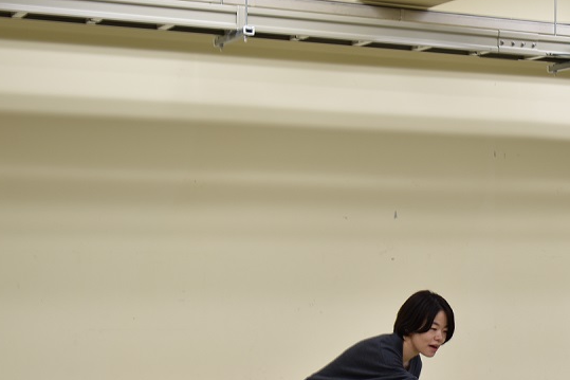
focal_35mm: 89
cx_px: 482
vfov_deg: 15.3
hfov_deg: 22.5
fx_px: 1409
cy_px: 260
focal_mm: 32
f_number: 5
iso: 100
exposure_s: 1/15
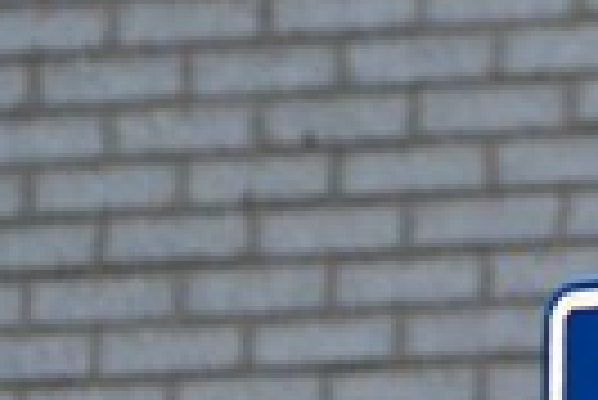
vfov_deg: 1.0
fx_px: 22499
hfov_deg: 1.5
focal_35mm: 1353
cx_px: 553
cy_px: 715
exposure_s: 1/60
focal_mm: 200
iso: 3200
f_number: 9
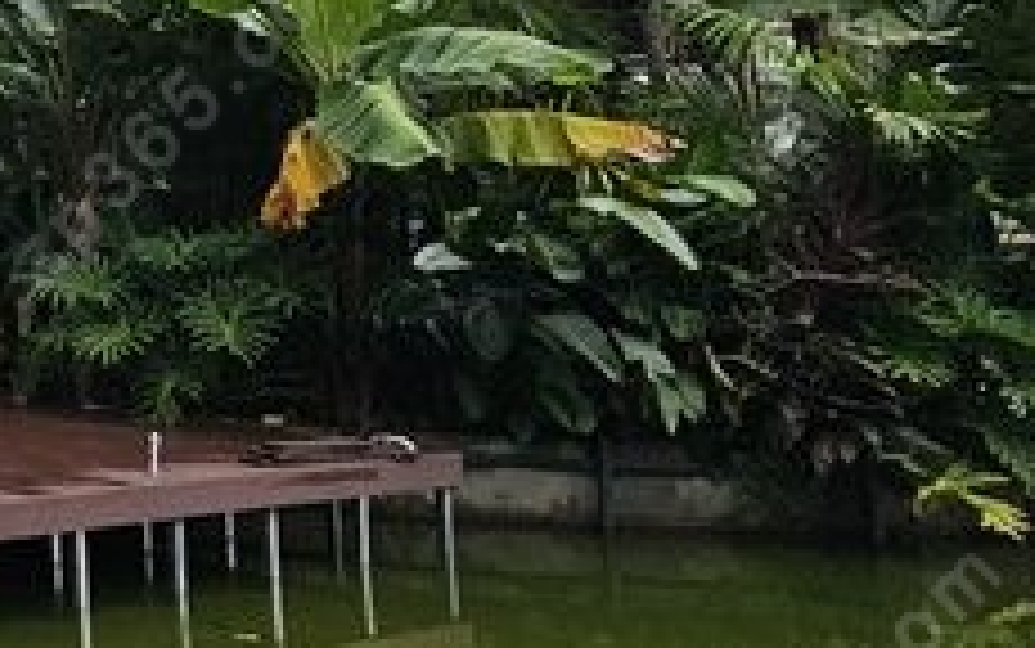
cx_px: -675
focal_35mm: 60
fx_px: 1693
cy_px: -9
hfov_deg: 23.5
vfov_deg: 20.9
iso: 50
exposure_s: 1/1215
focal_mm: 2.2
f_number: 2.2
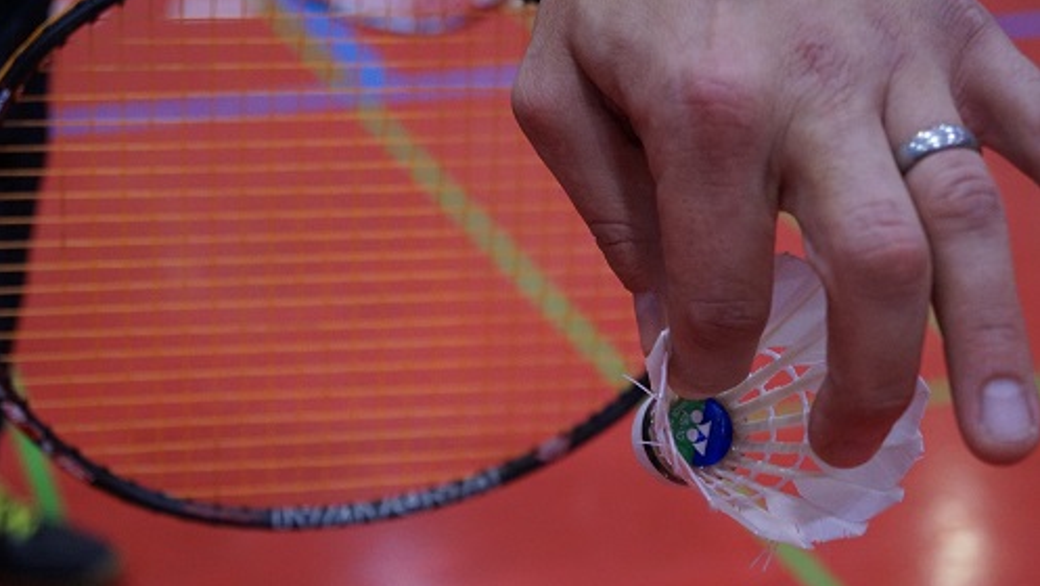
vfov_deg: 15.3
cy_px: 332
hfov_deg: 26.8
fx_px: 2179
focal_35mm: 79
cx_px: 519
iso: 3200
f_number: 5.6
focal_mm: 50
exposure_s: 1/160
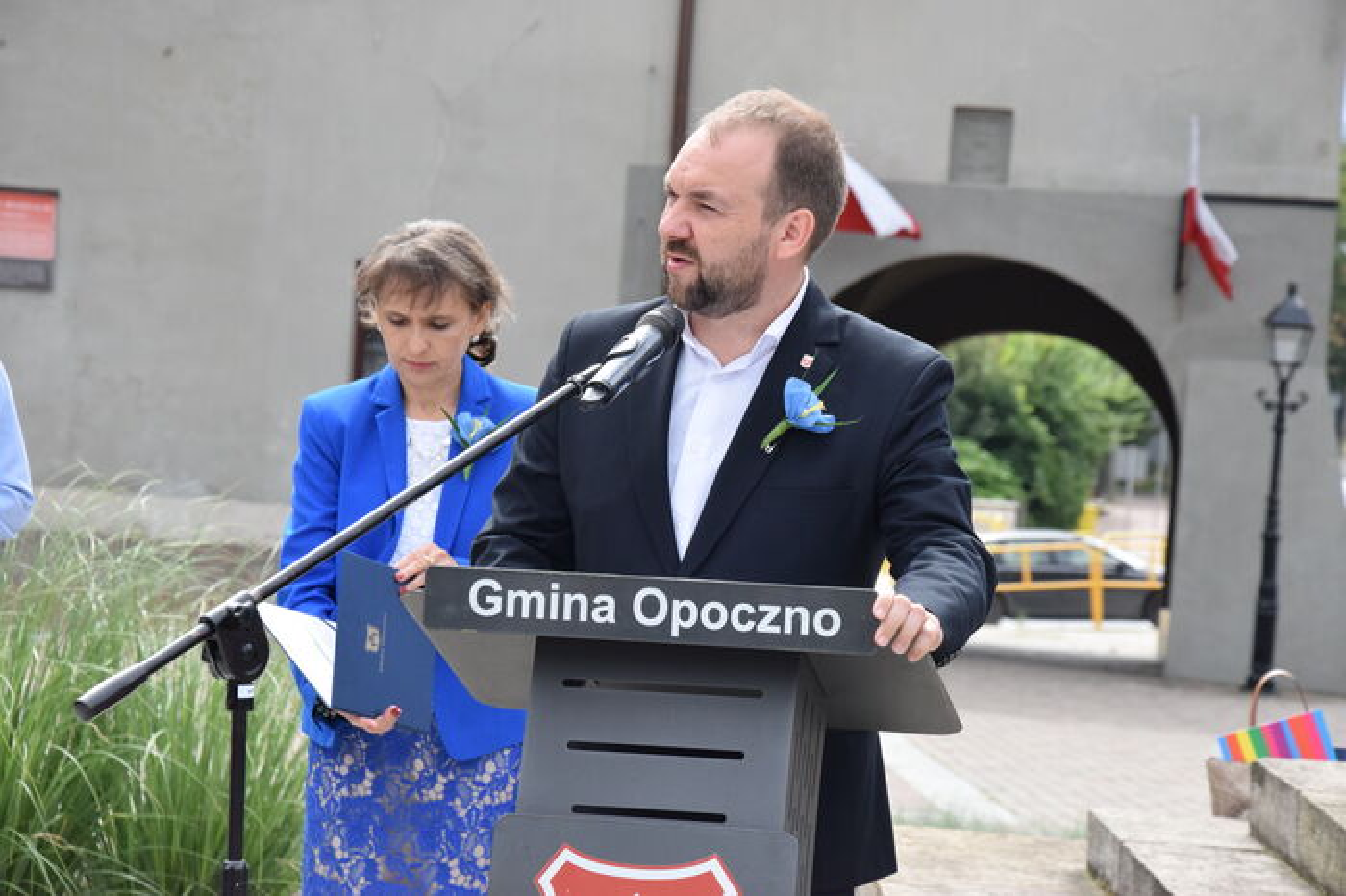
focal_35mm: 128
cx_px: 673
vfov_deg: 10.7
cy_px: 448
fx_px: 4765
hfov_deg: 16.1
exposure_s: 1/1250
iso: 1250
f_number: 9
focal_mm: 85
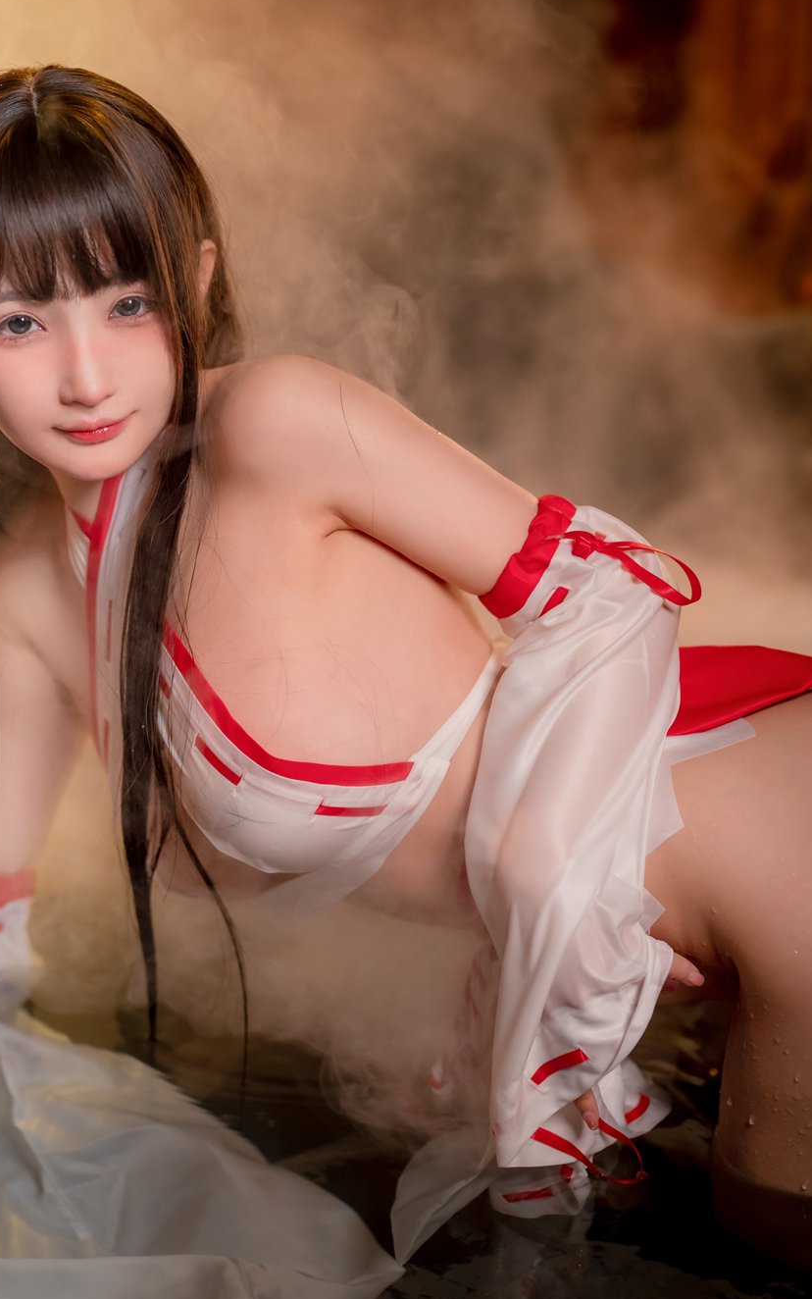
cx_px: 247
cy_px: 550
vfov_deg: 27.5
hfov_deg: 17.3
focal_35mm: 75
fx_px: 2654
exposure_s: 1/125
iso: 640
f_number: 1.6
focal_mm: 50
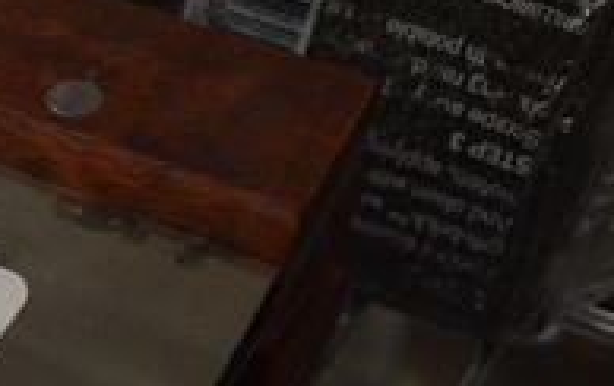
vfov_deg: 13.7
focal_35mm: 96
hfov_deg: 18.9
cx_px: -320
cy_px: 225
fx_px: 1609
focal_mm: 20
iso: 800
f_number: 5.6
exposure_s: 1/60
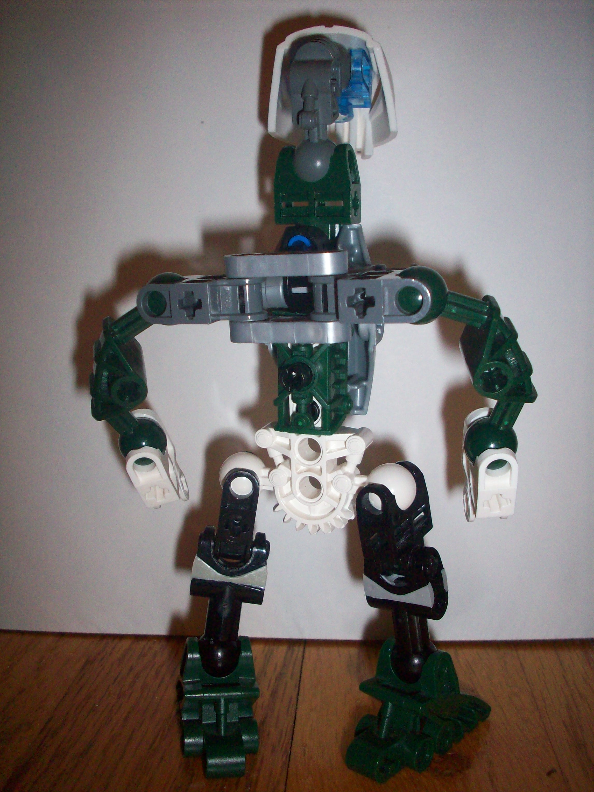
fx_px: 847
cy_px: 396
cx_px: 297
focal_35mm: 37
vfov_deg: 50.1
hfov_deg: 38.7
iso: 160
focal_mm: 6.2
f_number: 2.8
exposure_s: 1/64
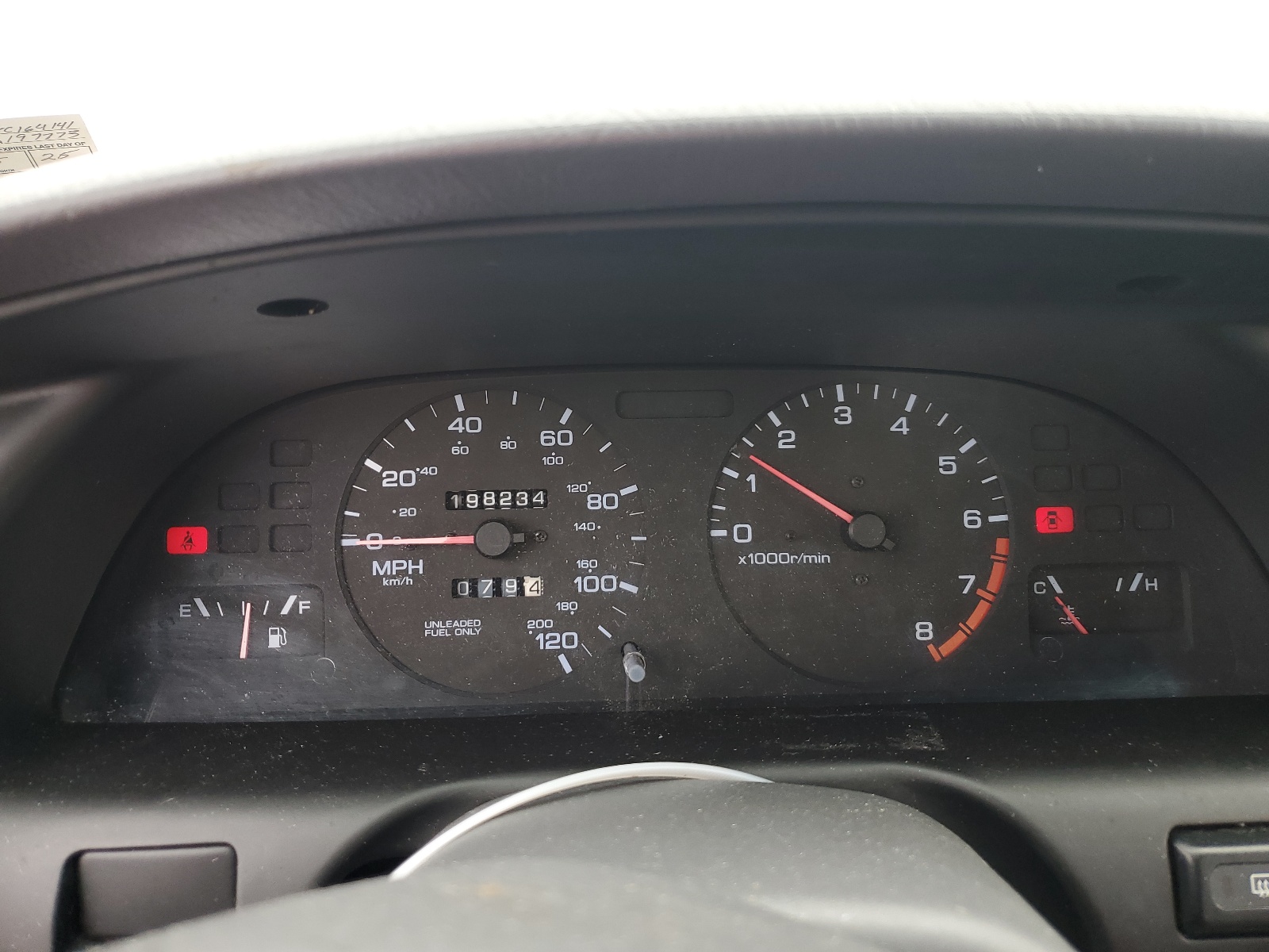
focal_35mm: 26
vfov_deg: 53.1
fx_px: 953
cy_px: 476
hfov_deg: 67.3
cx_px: 634
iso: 54
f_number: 1.5
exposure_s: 1/120
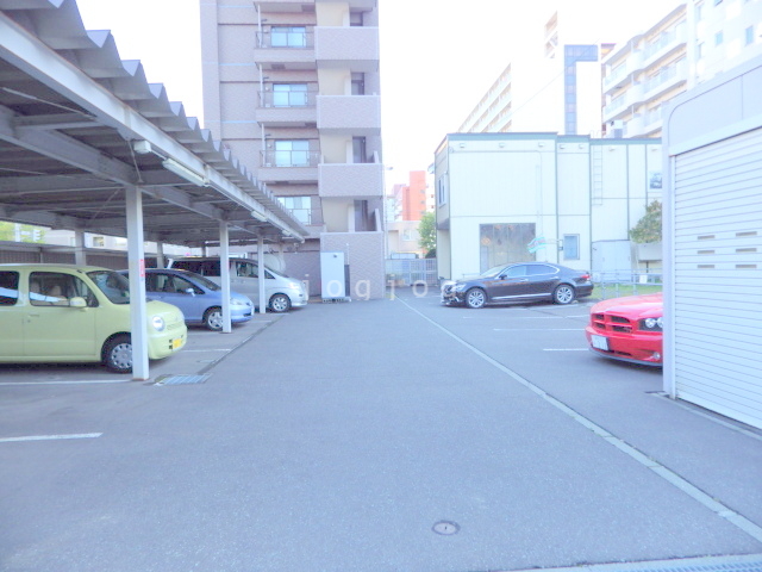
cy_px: 286
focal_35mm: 22
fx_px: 484
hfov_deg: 76.4
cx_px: 381
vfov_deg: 61.1
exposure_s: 1/100
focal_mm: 4
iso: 100
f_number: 3.1
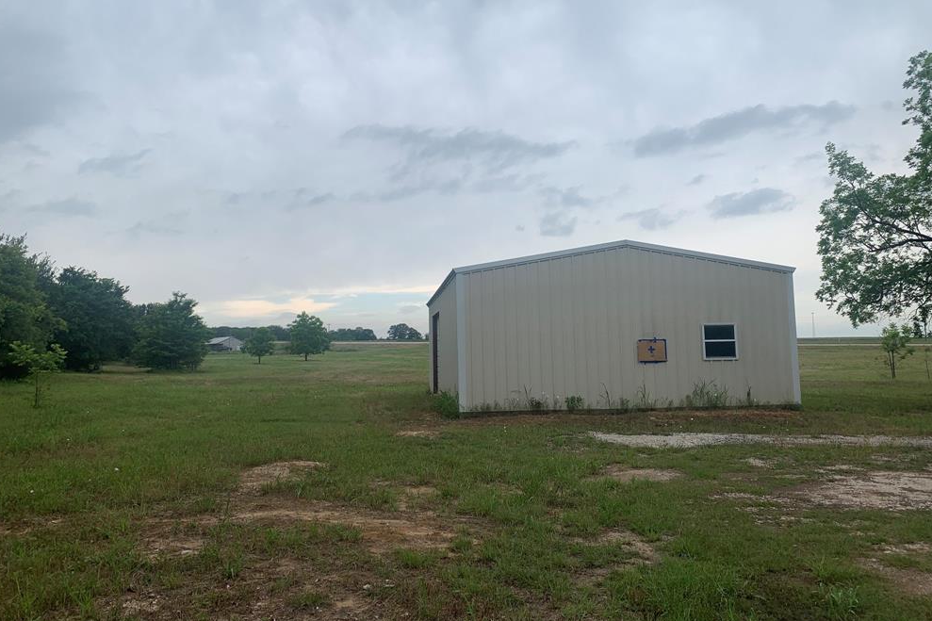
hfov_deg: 65.5
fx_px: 725
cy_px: 286
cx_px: 472
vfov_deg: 46.3
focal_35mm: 28
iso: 25
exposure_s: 1/1043
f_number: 1.8
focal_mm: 4.25
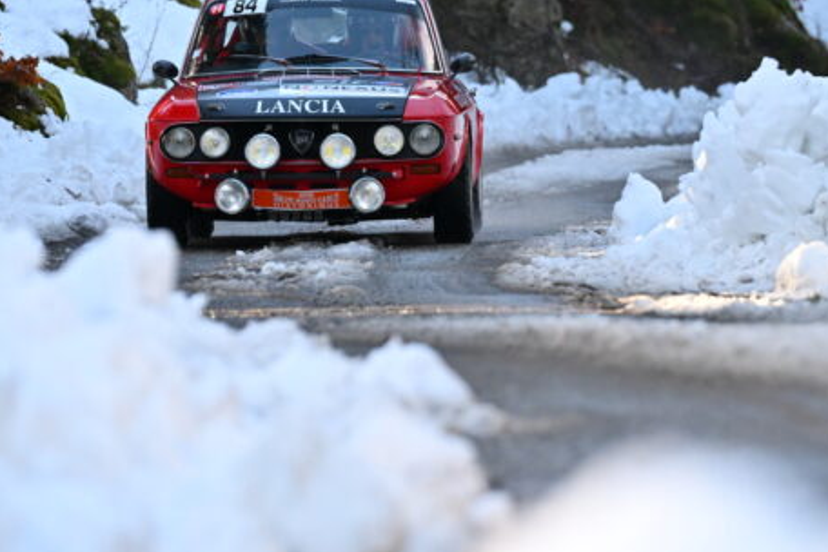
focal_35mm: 640
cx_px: 519
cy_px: 143
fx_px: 14719
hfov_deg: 3.2
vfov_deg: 2.1
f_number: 6
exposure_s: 1/1250
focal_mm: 380
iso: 3200
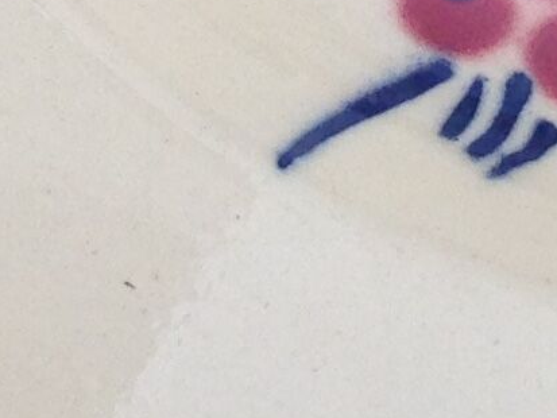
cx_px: 472
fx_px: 4201
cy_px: -657
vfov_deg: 5.5
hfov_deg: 7.6
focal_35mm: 261
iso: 50
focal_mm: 4.12
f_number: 2.4
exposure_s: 1/30
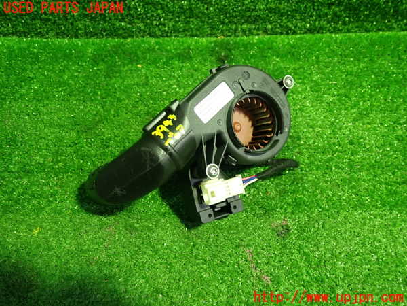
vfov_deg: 46.8
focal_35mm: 30
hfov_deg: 60.0
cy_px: 153
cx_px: 204
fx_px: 353
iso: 320
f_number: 2.3
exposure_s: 1/30
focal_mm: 5.4
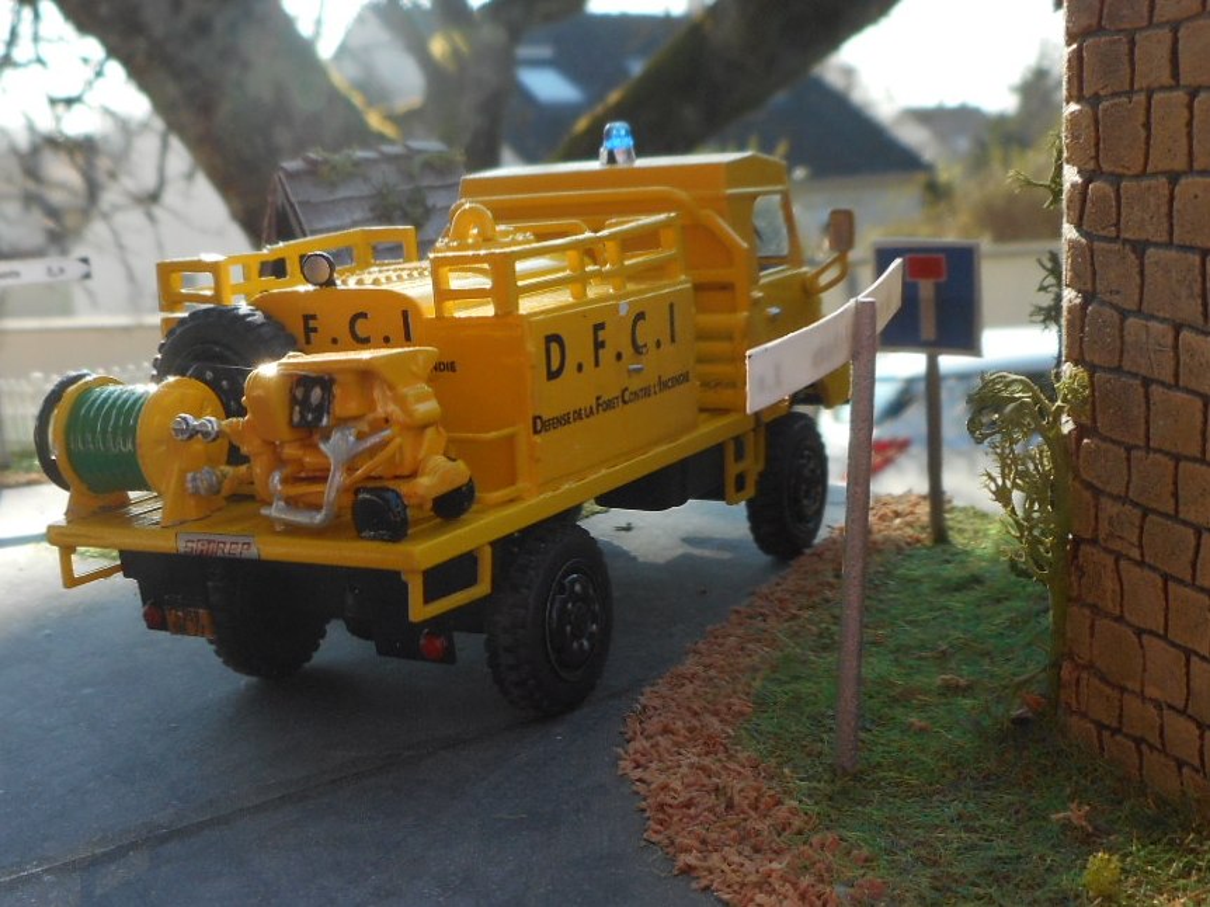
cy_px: 454
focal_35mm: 25
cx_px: 605
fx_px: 874
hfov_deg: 69.4
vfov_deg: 54.9
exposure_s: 1/320
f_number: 3.7
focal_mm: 4.5
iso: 80
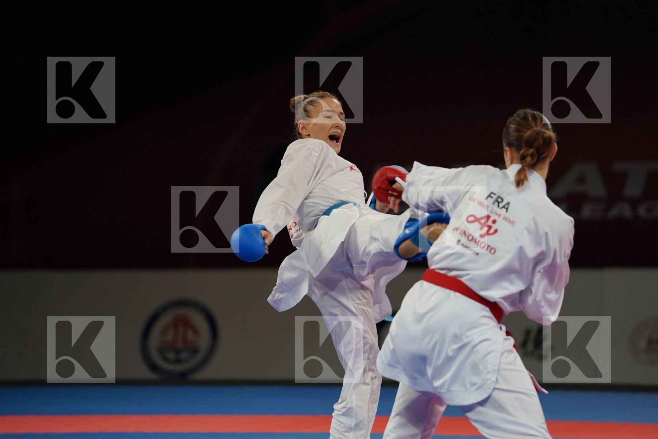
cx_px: 329
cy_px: 220
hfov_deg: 10.3
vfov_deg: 6.9
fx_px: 3655
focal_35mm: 200
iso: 1000
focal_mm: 200
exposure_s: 1/1000
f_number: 2.8
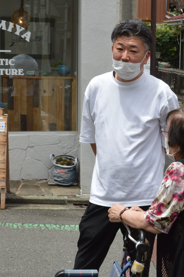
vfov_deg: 22.8
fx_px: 684
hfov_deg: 15.3
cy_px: 183
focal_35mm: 89
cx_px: 140
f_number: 11
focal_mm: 32
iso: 400
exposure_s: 1/500
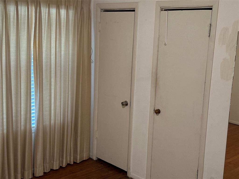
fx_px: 331
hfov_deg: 39.7
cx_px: 120
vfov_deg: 30.3
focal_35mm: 48
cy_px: 90
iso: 200
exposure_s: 1/40
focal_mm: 6.86
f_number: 1.78
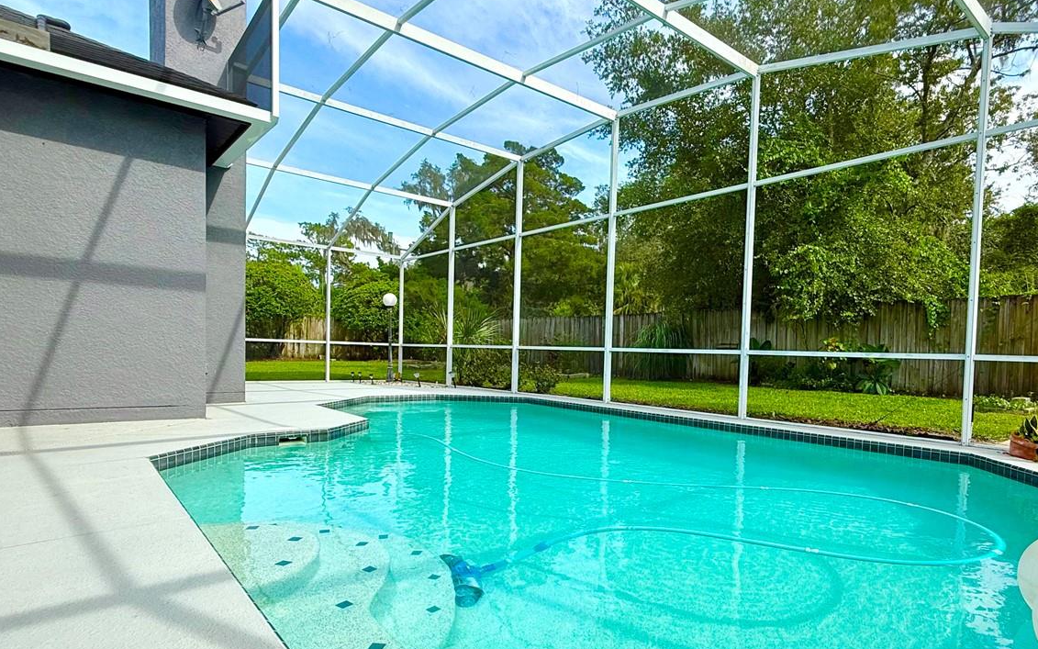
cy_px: 375
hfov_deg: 81.5
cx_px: 613
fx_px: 594
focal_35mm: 21
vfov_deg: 57.0
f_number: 2.2
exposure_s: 1/679
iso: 50
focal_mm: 2.22
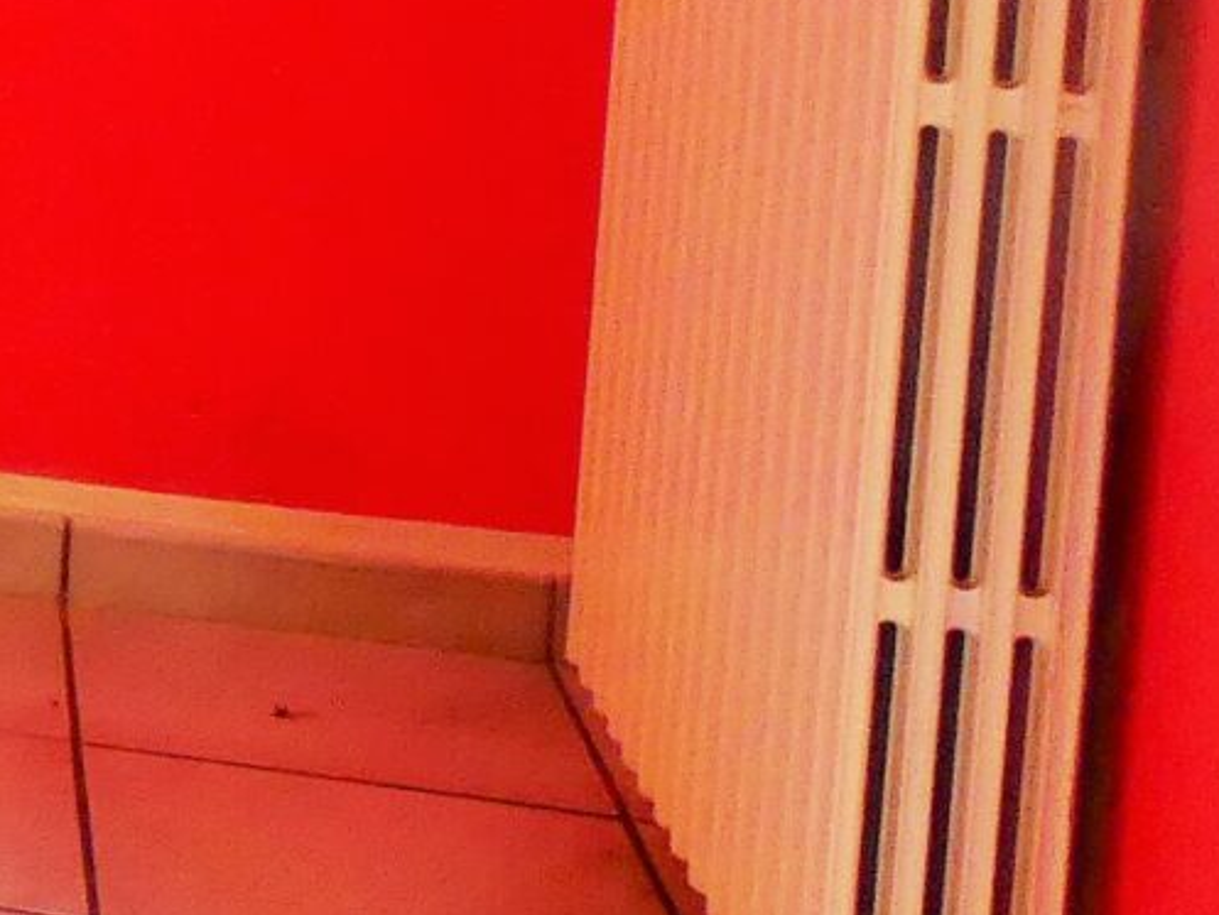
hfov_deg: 14.7
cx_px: -1418
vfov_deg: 13.8
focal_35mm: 103
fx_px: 3628
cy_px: -292
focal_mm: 3.6
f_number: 2.8
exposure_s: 1/60
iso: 160
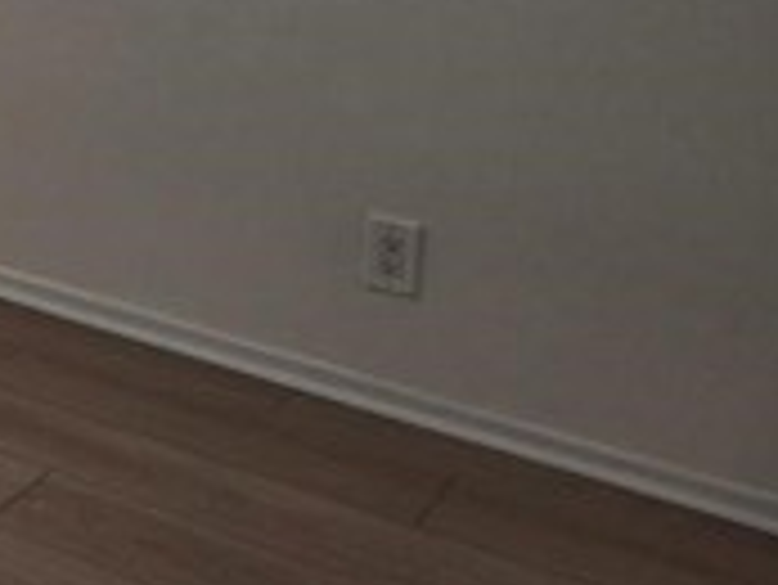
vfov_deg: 16.4
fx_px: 1912
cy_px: -176
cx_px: -562
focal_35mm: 85
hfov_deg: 18.6
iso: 64
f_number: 1.8
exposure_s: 1/120
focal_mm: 5.4
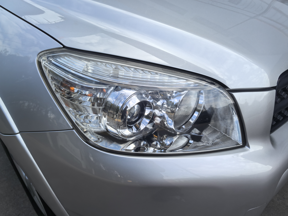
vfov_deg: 51.4
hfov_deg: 65.3
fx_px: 225
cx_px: 144
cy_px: 108
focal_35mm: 27
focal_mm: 5.75
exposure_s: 1/1171
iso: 50
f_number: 2
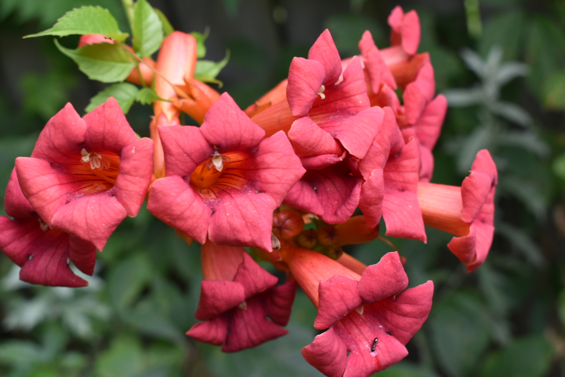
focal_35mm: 57
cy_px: 188
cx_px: 282
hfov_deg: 35.1
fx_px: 895
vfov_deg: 23.8
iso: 400
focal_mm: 38
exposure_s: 1/200
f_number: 7.1
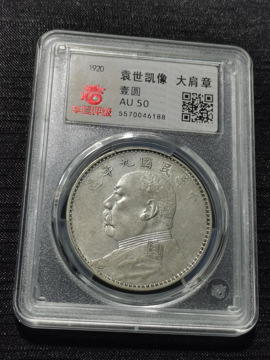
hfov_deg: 26.6
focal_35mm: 55
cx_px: 135
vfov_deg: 34.9
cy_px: 180
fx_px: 572
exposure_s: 1/100
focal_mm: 5.58
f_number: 1.8
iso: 50
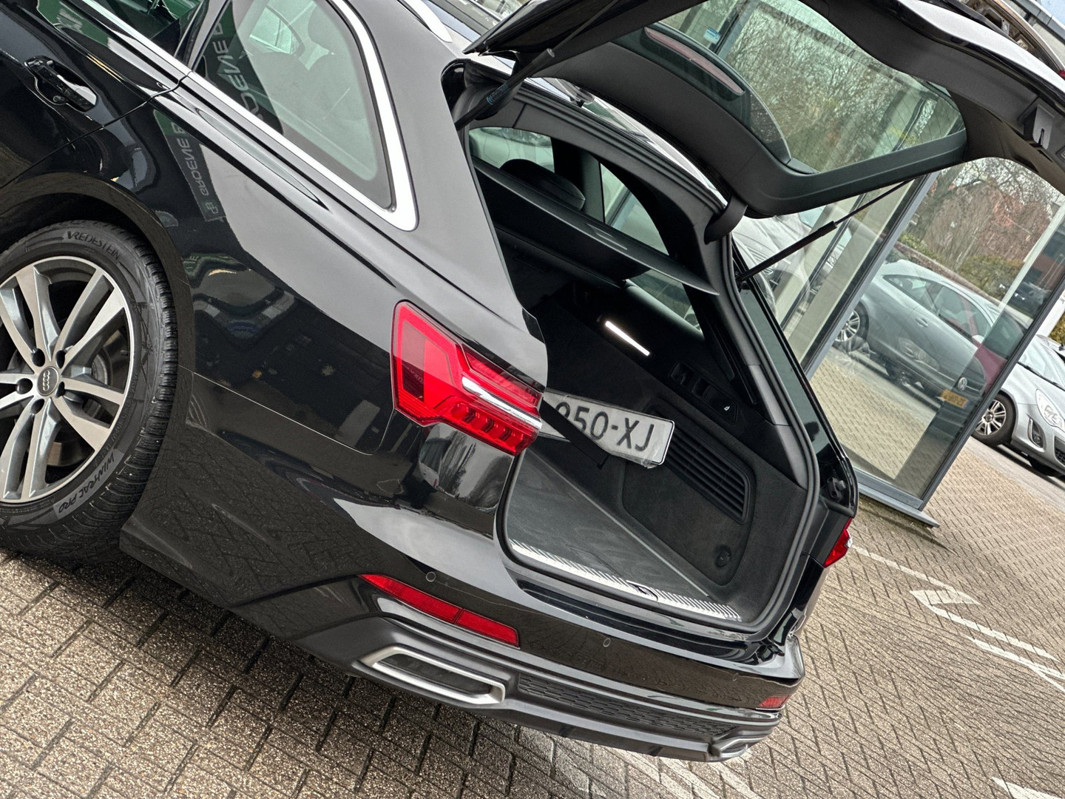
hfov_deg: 25.3
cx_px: 532
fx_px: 2369
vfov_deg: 19.1
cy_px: 400
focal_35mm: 77
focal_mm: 9
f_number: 2.8
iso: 200
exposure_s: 1/121
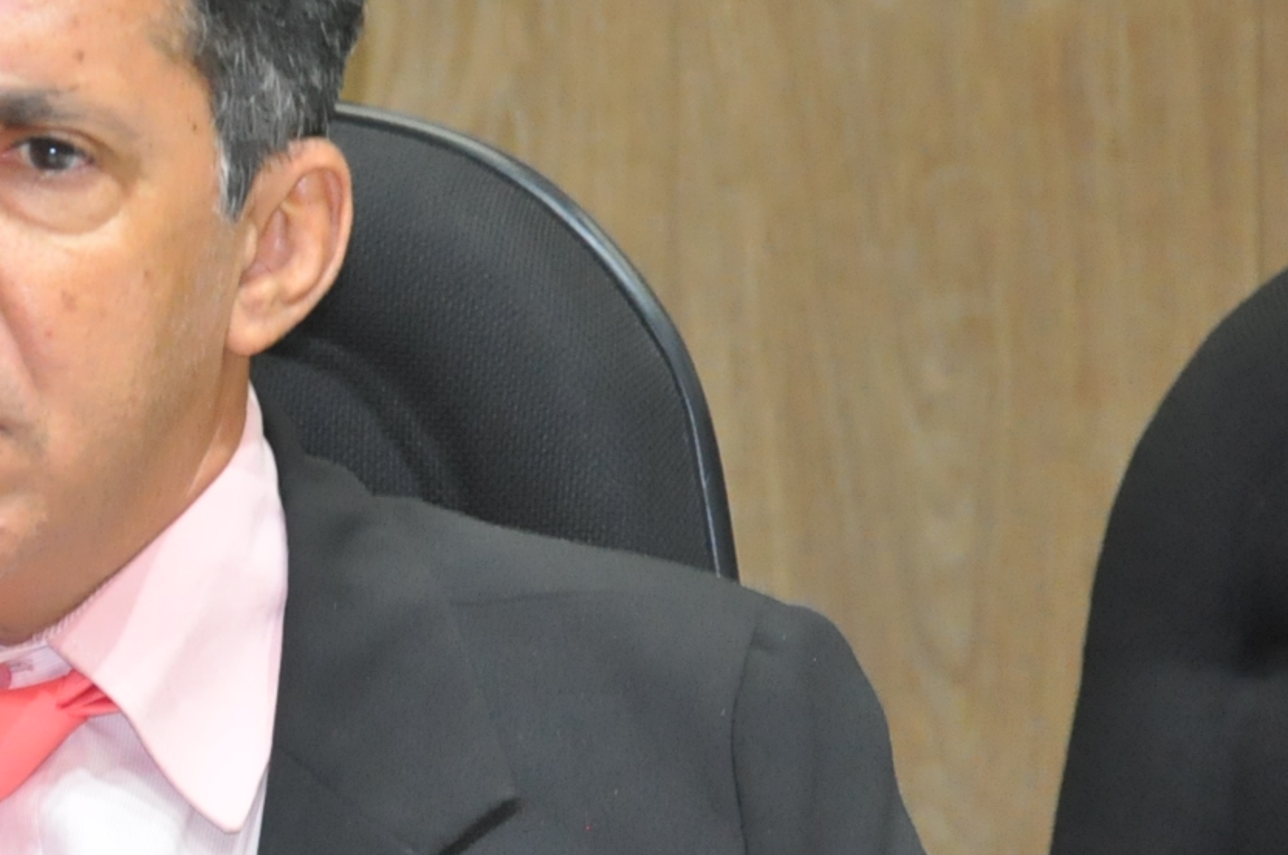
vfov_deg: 3.9
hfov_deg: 5.9
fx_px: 12431
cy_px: 330
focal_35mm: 348
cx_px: -82
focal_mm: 90
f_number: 5.6
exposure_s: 1/60
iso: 2000
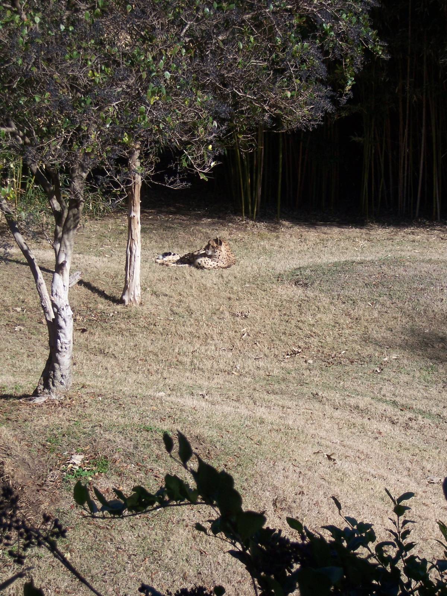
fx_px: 1859
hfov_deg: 13.7
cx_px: 224
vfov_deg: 18.2
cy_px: 298
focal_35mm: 108
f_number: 5.6
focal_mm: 18
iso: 80
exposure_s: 1/350
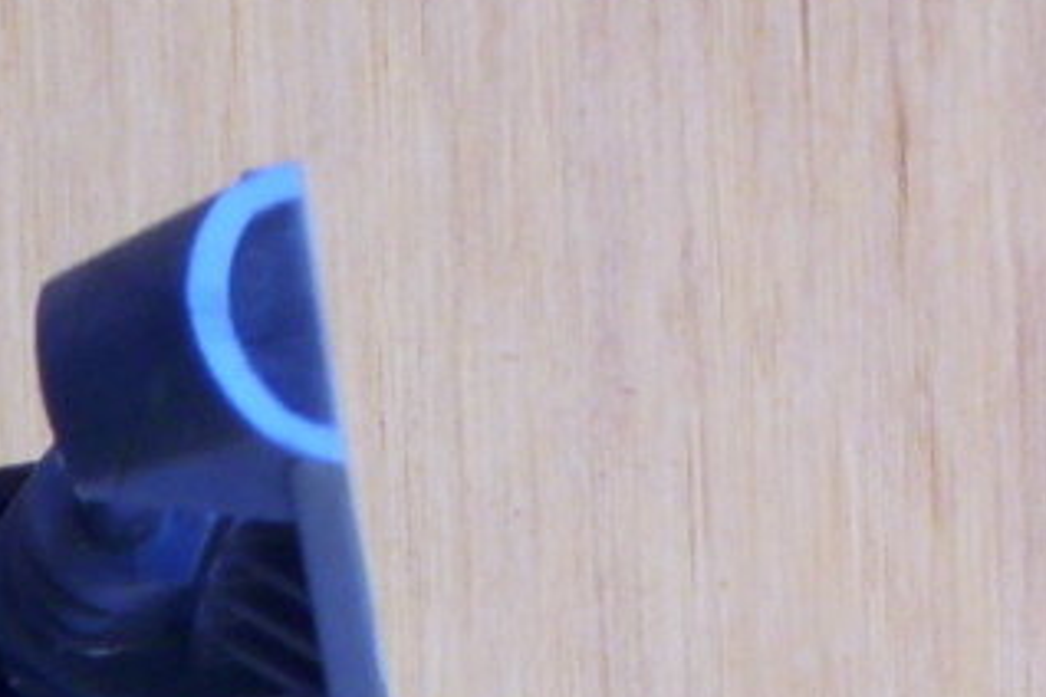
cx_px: -1085
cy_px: 1818
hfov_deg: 5.0
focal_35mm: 408
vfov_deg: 3.3
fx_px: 11854
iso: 100
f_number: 4.7
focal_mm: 15.3
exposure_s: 1/60
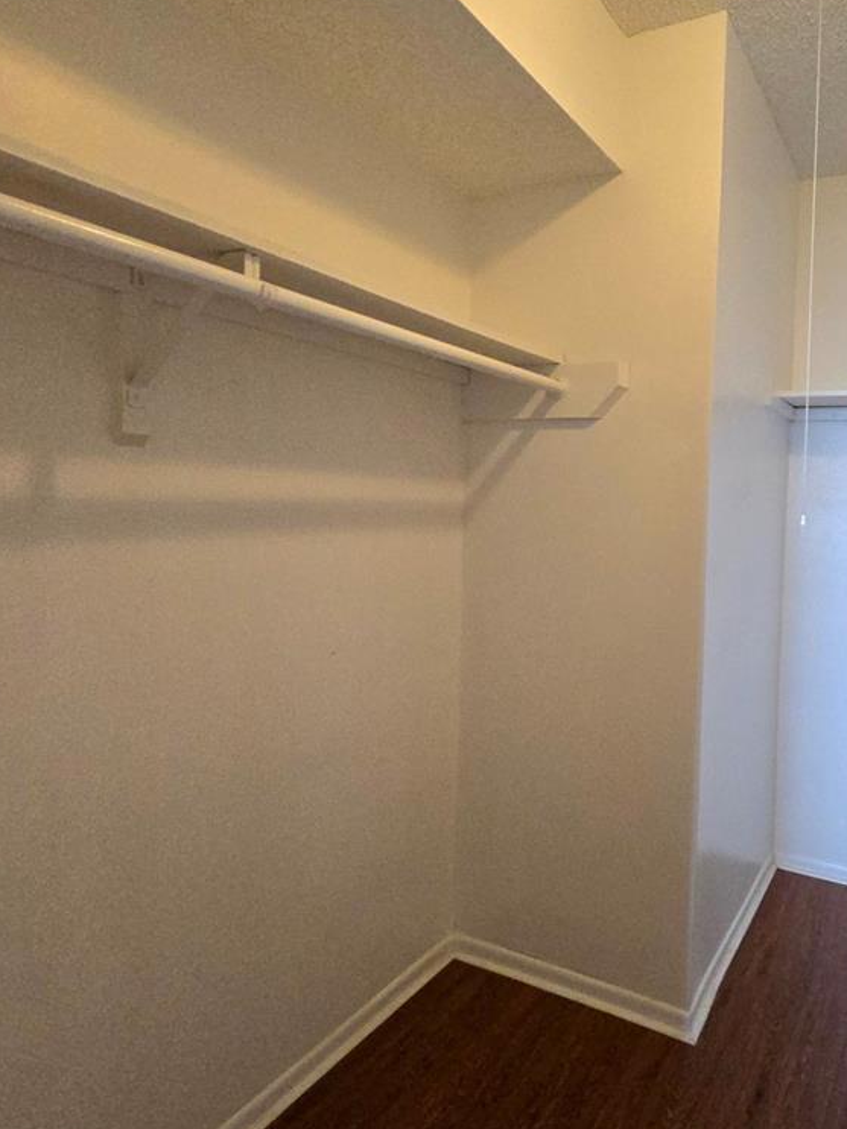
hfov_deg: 61.1
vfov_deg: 78.9
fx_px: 685
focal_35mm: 21
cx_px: 598
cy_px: 524
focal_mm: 2.2
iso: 320
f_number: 2.2
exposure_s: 1/60.2
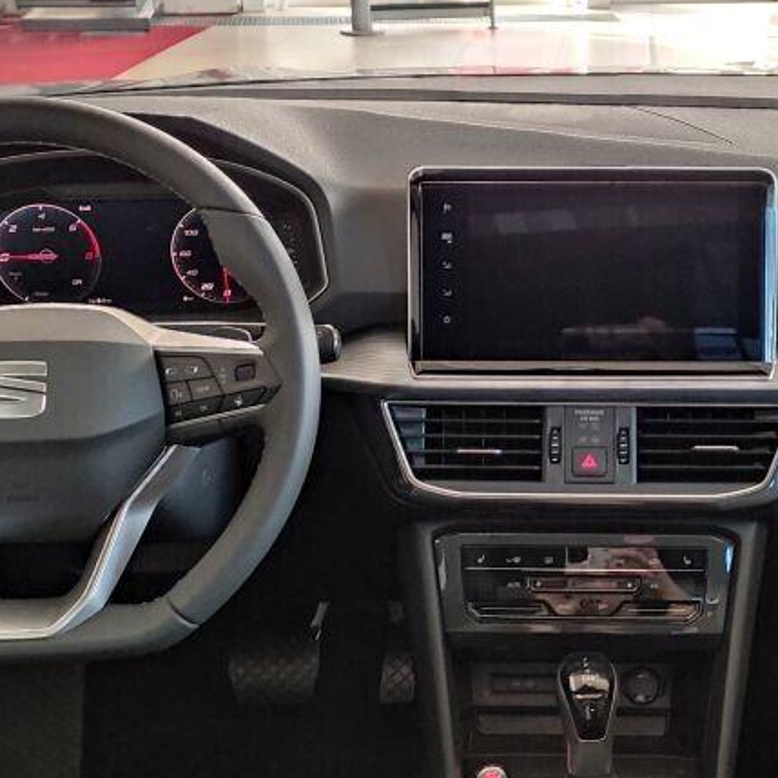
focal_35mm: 53
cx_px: 562
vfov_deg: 32.2
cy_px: 416
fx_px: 1348
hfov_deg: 31.7
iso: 1171
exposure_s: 1/33
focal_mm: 4.74
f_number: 1.79
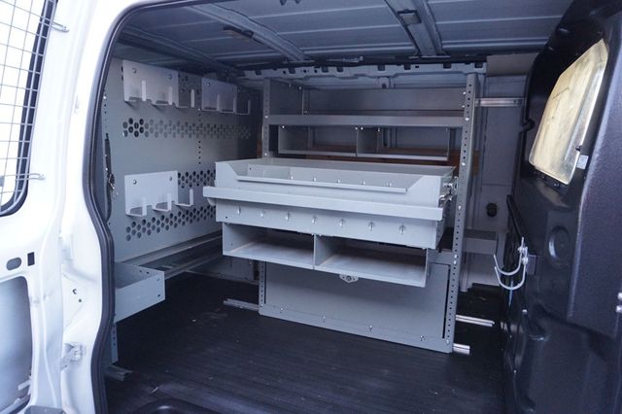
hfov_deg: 73.8
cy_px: 207
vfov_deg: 53.1
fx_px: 414
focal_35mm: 24
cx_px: 311
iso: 1250
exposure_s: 1/160
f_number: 4
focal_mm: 16
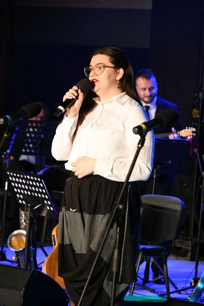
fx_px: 1785
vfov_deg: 9.8
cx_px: 102
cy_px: 153
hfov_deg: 6.5
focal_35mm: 210
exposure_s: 1/100
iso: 2500
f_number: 5.6
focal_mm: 140
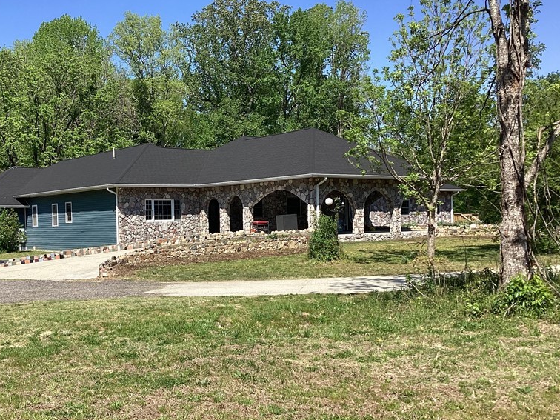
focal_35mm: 42
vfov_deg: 34.3
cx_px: 214
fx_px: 679
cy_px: 230
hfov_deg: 44.5
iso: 25
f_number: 2.4
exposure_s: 1/1018
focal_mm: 3.3
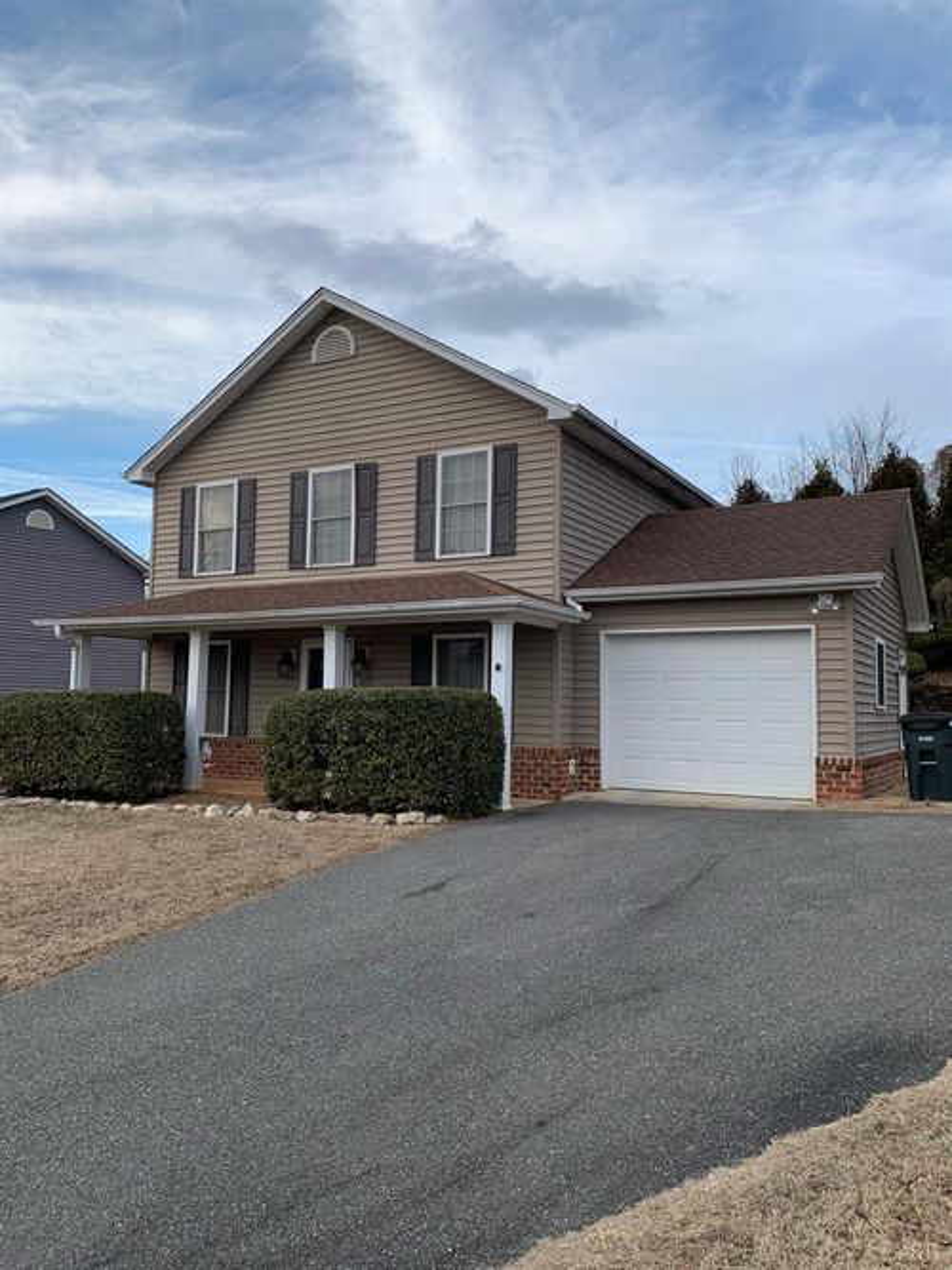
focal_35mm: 26
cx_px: 476
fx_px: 954
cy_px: 635
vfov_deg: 67.3
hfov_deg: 53.0
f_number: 1.8
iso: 25
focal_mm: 4.25
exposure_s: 1/471
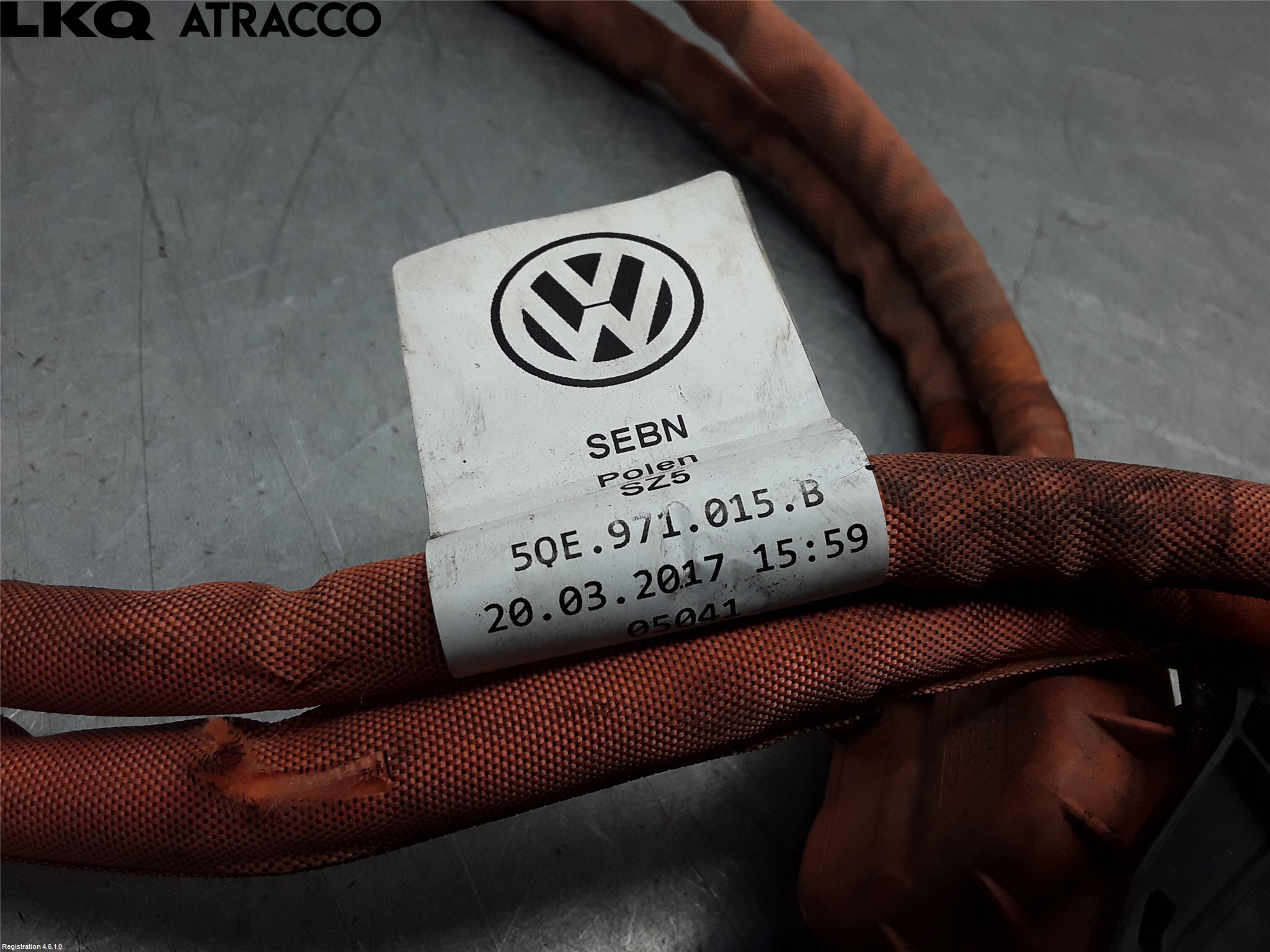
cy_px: 476
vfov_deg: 49.7
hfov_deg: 63.4
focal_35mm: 28
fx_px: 1027
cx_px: 635
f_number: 1.9
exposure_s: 1/132
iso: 40
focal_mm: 2.91
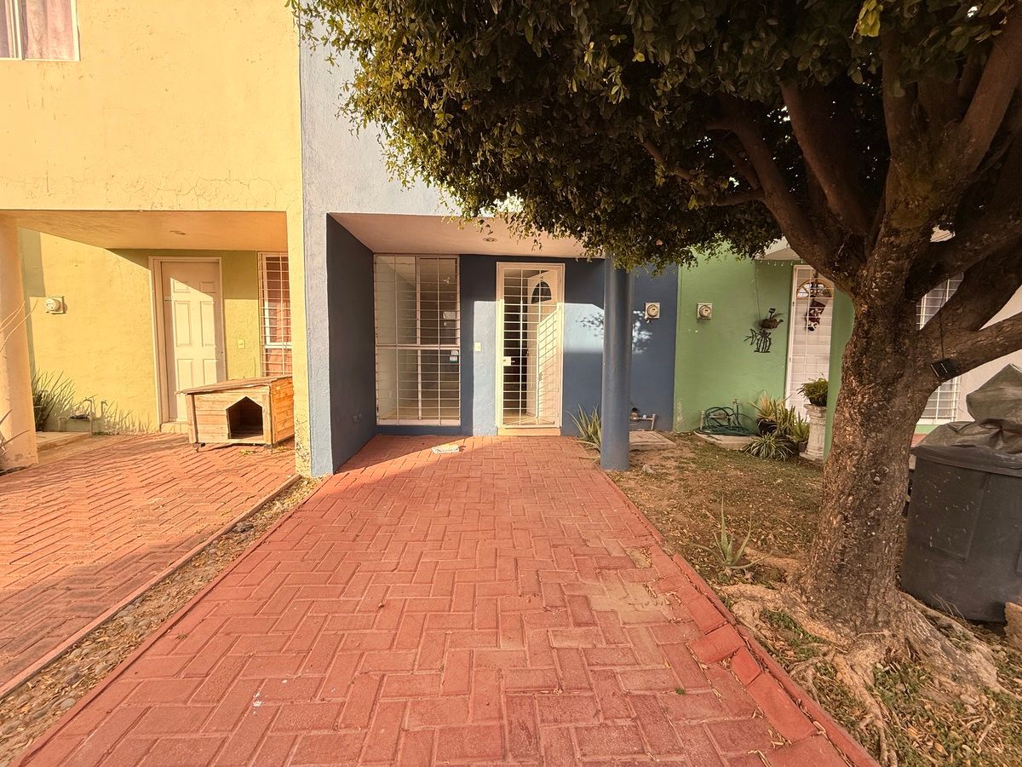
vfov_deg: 85.7
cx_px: 511
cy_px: 384
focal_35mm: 14
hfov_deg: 102.1
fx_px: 413
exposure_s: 1/265
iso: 64
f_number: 2.2
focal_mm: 2.22
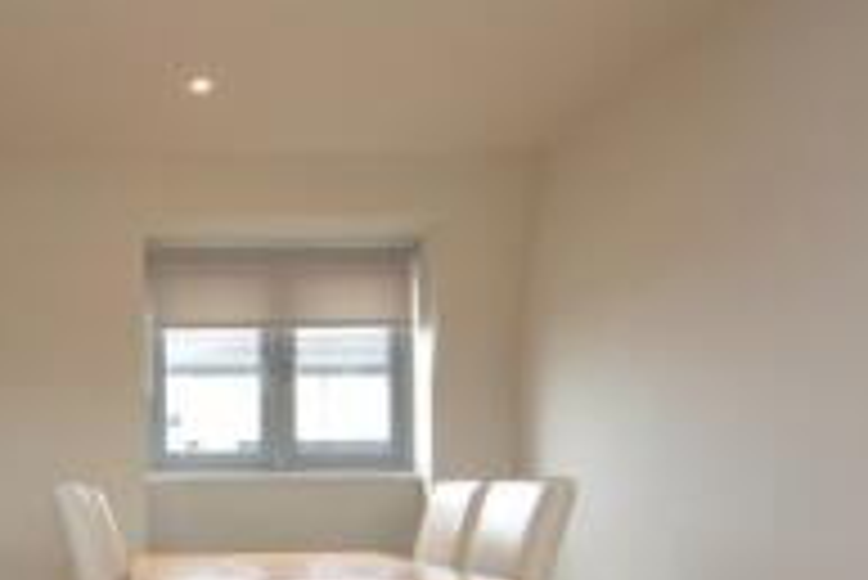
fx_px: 893
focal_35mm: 37
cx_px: 189
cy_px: 452
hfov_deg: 49.2
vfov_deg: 35.0
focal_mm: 10
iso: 200
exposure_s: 1/60
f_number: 4
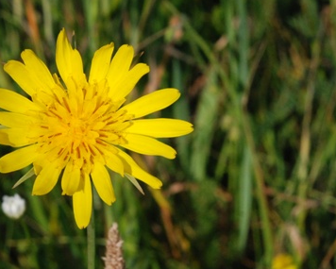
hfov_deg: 10.1
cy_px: 137
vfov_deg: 8.1
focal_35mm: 190
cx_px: 88
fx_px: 1890
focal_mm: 60
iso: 640
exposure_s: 1/800
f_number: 14
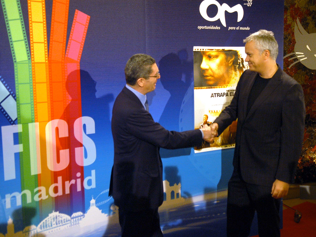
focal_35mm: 43
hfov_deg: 43.8
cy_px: 118
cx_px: 179
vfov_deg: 33.6
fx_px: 393
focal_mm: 26
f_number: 2.8
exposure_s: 1/160
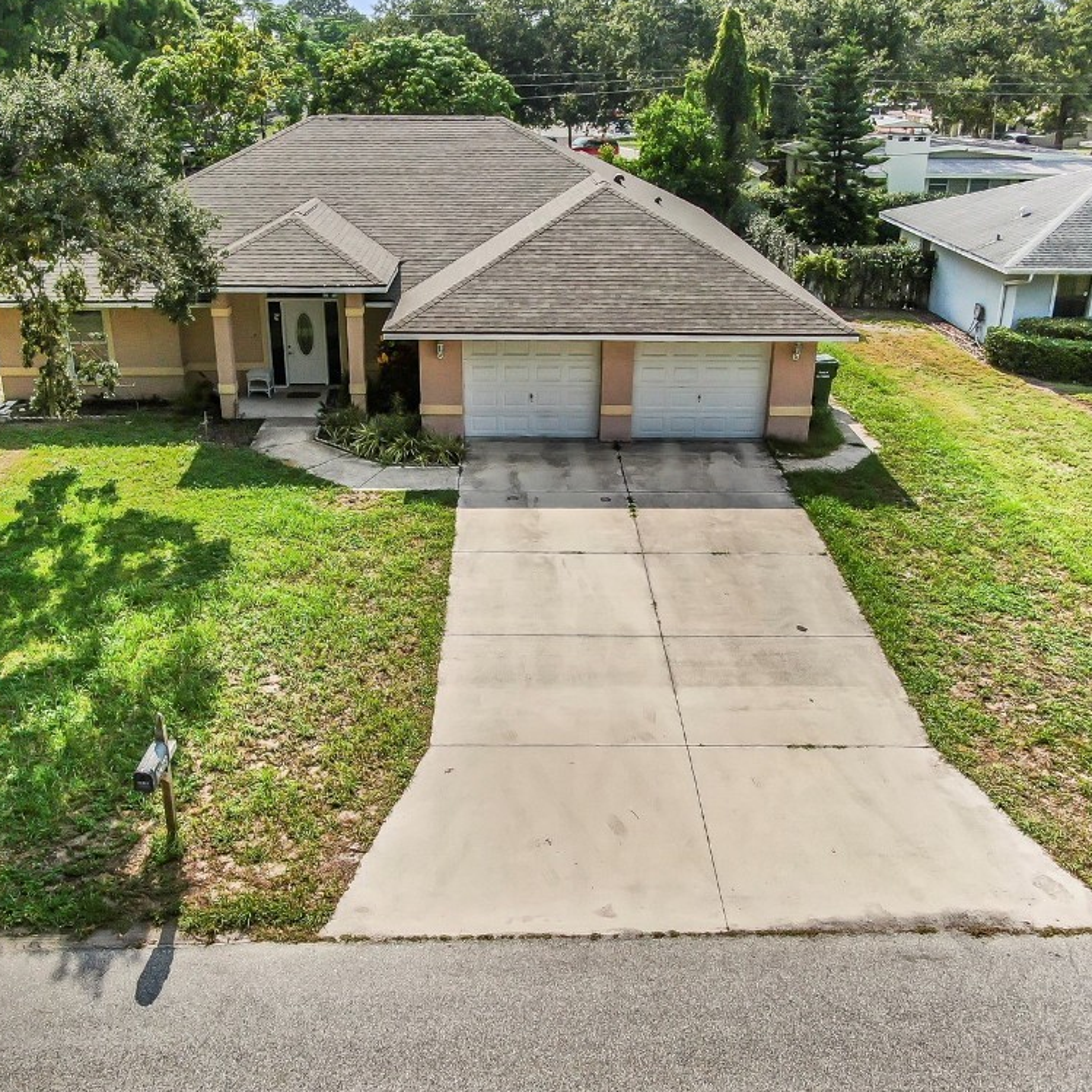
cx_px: 519
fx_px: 1035
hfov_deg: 55.6
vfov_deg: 55.6
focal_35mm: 29
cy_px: 542
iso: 110
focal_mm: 4.39
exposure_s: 1/800
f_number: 2.8
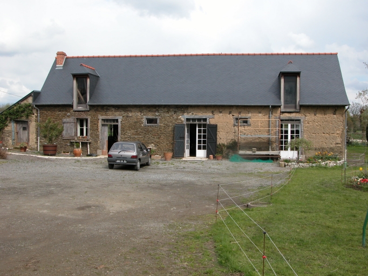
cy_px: 138
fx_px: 447
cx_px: 184
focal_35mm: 42
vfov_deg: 34.4
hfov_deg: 44.8
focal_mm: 10.7
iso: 100
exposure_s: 1/276
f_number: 5.8
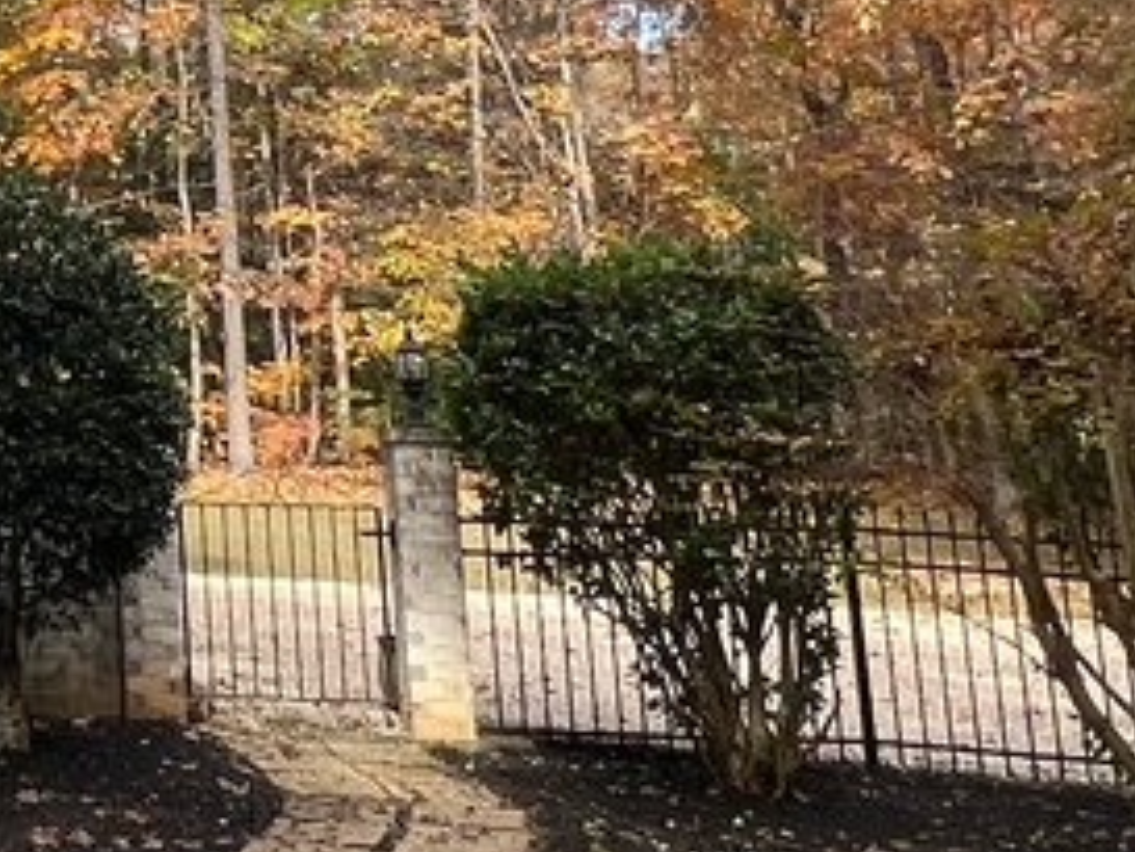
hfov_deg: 23.3
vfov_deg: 18.4
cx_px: -422
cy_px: -384
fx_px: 2362
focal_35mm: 72
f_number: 1.8
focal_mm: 1.57
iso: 32
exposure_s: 1/645
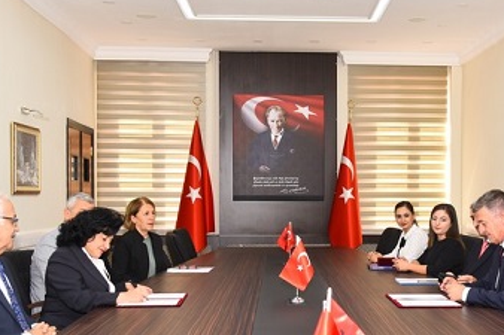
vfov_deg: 25.4
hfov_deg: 37.4
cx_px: 306
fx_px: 742
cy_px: 209
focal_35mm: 53
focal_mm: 32
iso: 640
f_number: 6.3
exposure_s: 1/60
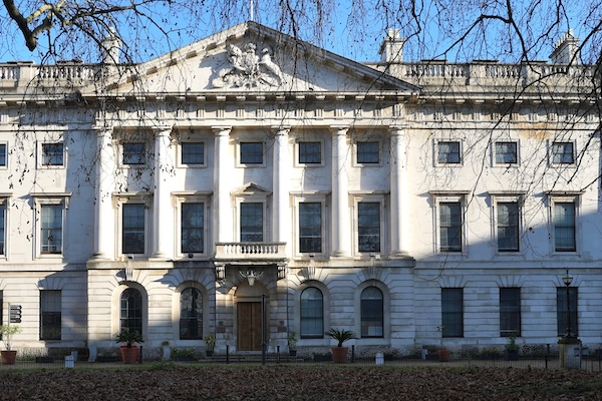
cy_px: 193
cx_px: 251
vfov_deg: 41.1
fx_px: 535
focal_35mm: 32
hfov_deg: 58.4
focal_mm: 16
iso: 100
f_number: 5.6
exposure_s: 1/320
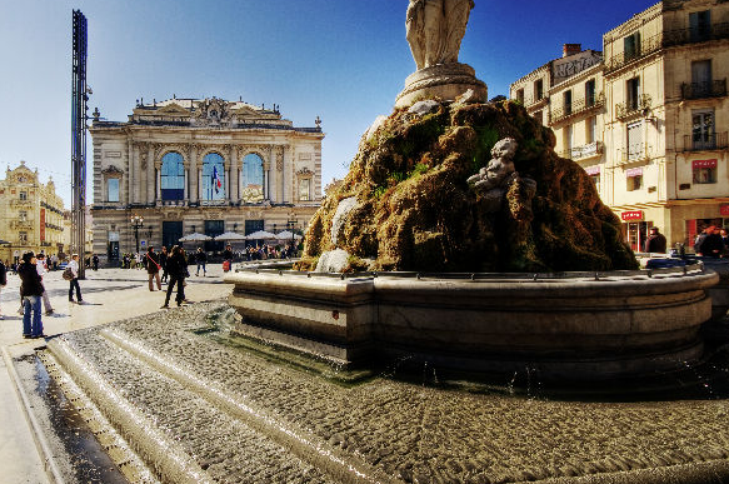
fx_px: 384
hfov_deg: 85.4
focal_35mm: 19
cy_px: 208
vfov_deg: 64.1
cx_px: 276
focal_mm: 10
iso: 200
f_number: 8
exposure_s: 1/500
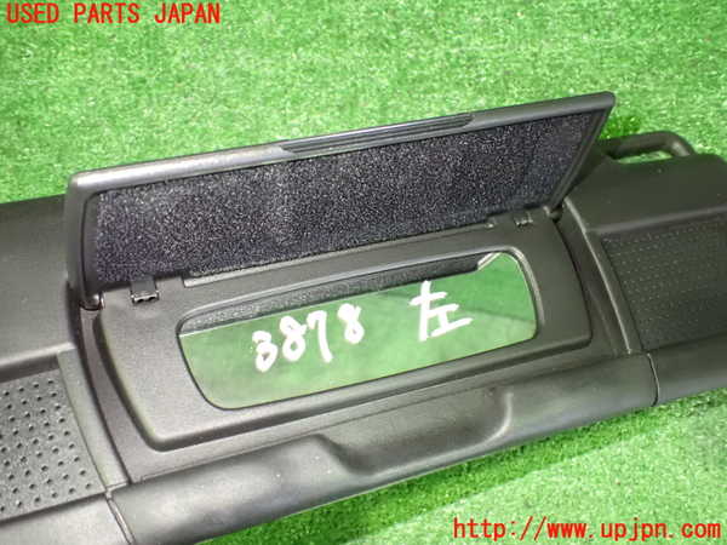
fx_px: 630
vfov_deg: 46.8
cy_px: 272
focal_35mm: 30
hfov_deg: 60.0
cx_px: 364
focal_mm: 5.4
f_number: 2.3
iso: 1600
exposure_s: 1/30
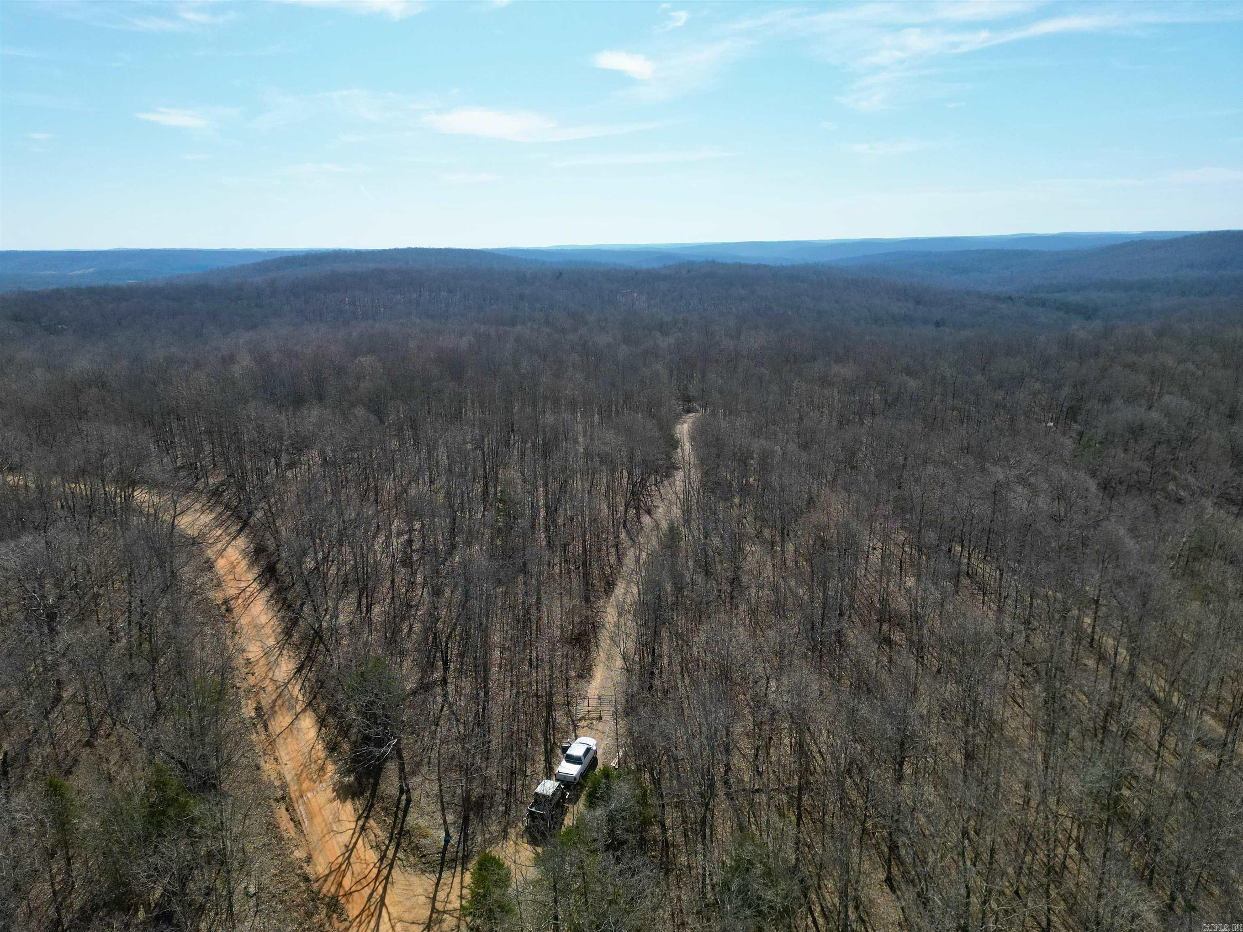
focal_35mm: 24
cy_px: 466
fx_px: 862
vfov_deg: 56.8
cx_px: 622
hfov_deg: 71.6
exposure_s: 1/3200
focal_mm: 6.72
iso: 120
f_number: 1.7
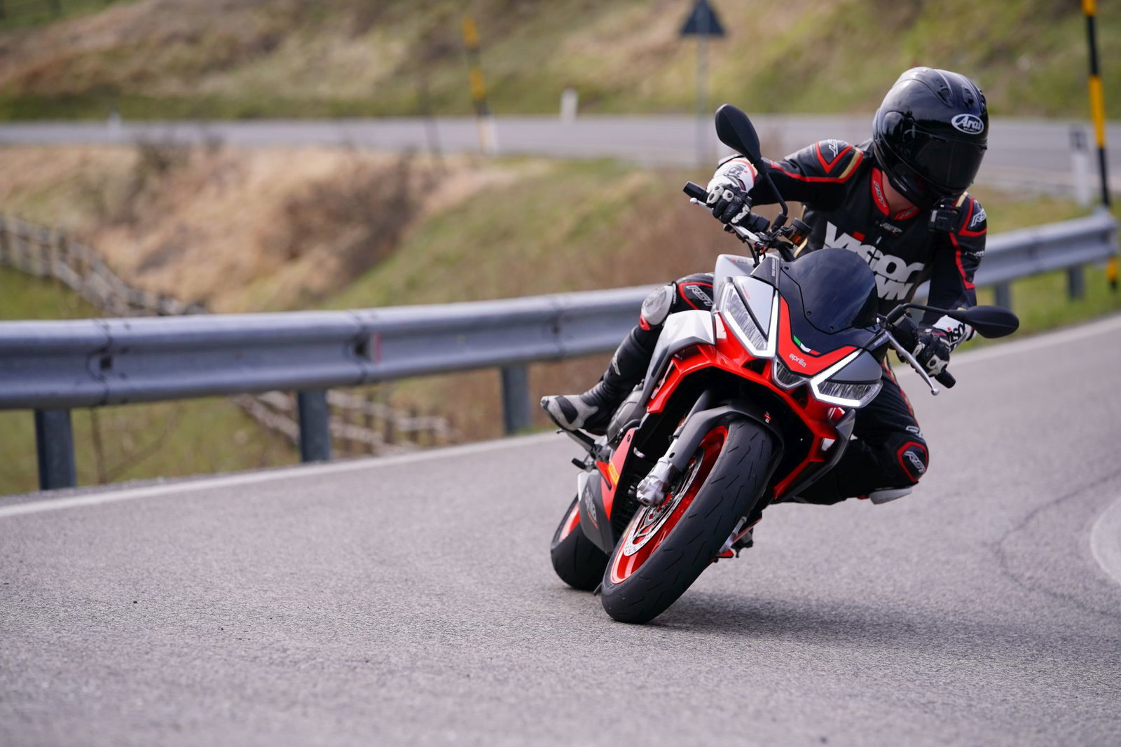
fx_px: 5541
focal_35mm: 178
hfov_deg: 11.6
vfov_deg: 7.7
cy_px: 374
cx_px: 560
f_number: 4.5
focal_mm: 178
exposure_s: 1/2000
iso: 320
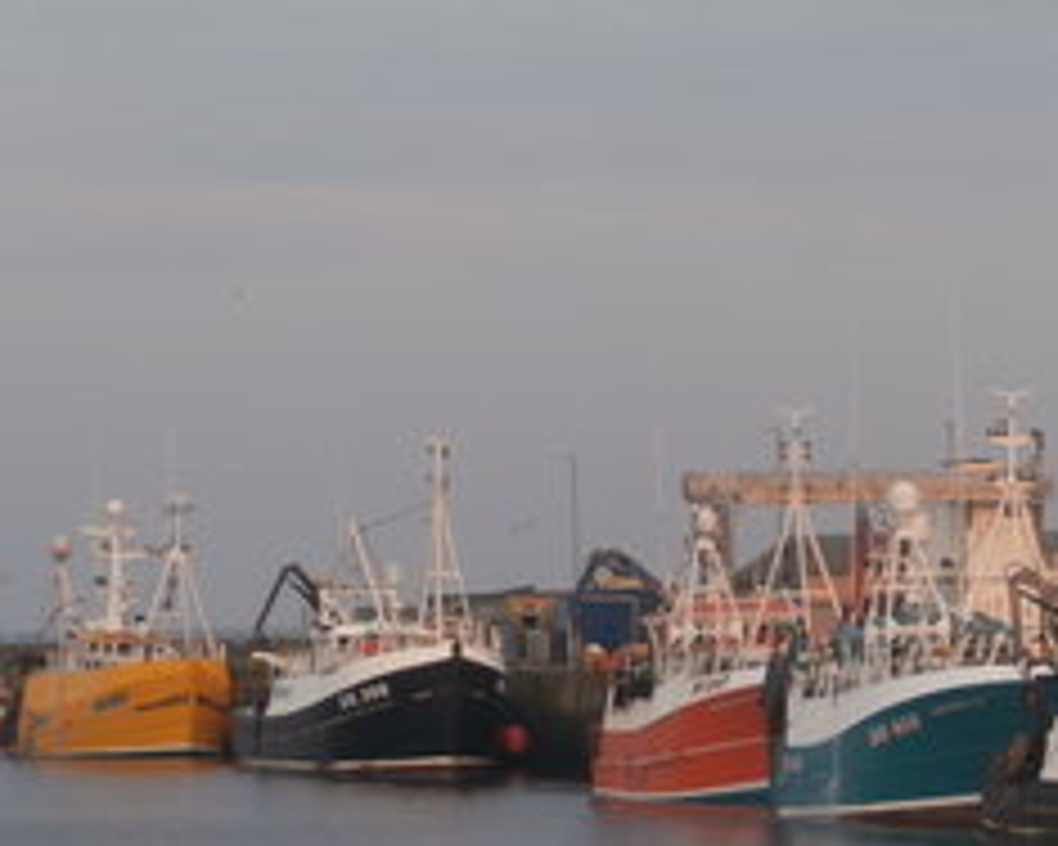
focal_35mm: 183
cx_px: 756
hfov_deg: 10.5
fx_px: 5730
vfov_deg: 8.4
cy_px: 634
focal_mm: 19.54
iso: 100
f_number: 5.4
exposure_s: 1/80
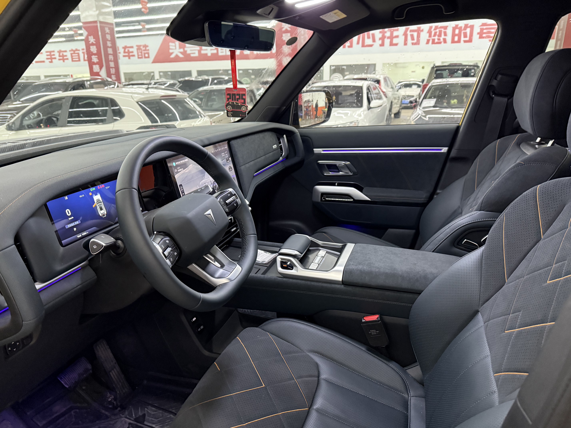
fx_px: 396
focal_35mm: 24
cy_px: 214
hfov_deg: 71.6
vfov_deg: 56.8
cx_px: 286
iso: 800
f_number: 1.78
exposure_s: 1/46
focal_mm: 6.76
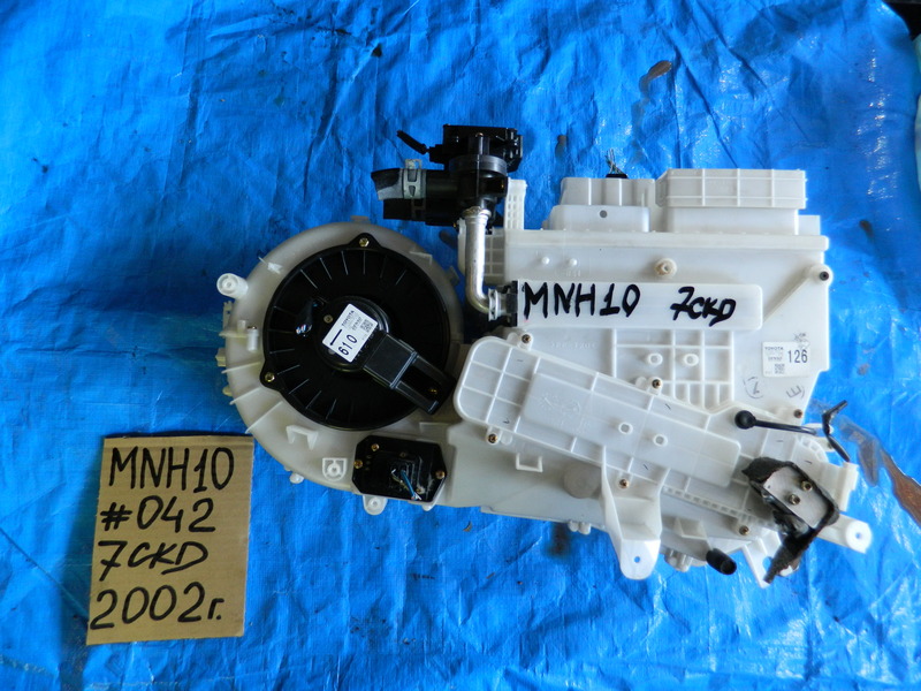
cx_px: 460
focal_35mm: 25
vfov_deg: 54.9
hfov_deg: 69.4
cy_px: 346
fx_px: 665
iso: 200
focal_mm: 4.5
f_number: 3.1
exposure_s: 1/30
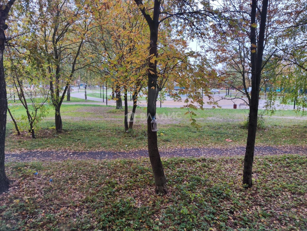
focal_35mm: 24
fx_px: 213
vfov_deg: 56.8
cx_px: 154
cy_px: 116
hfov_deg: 71.6
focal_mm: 5.59
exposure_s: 1/393
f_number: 1.88
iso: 50
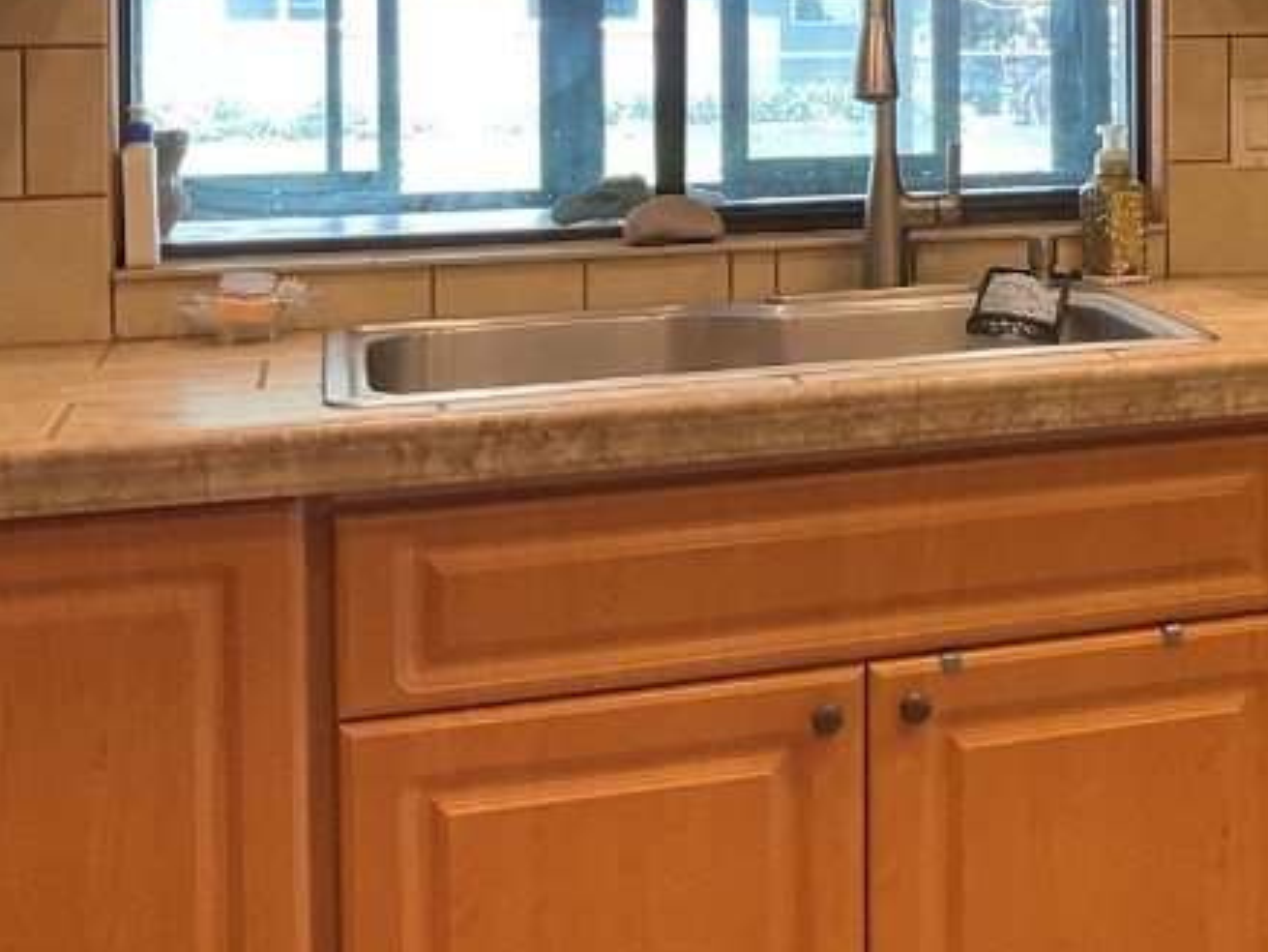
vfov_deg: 20.9
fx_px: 2492
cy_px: 9
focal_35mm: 68
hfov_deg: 26.3
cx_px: 1407
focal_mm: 3
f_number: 1.8
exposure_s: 1/60
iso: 80
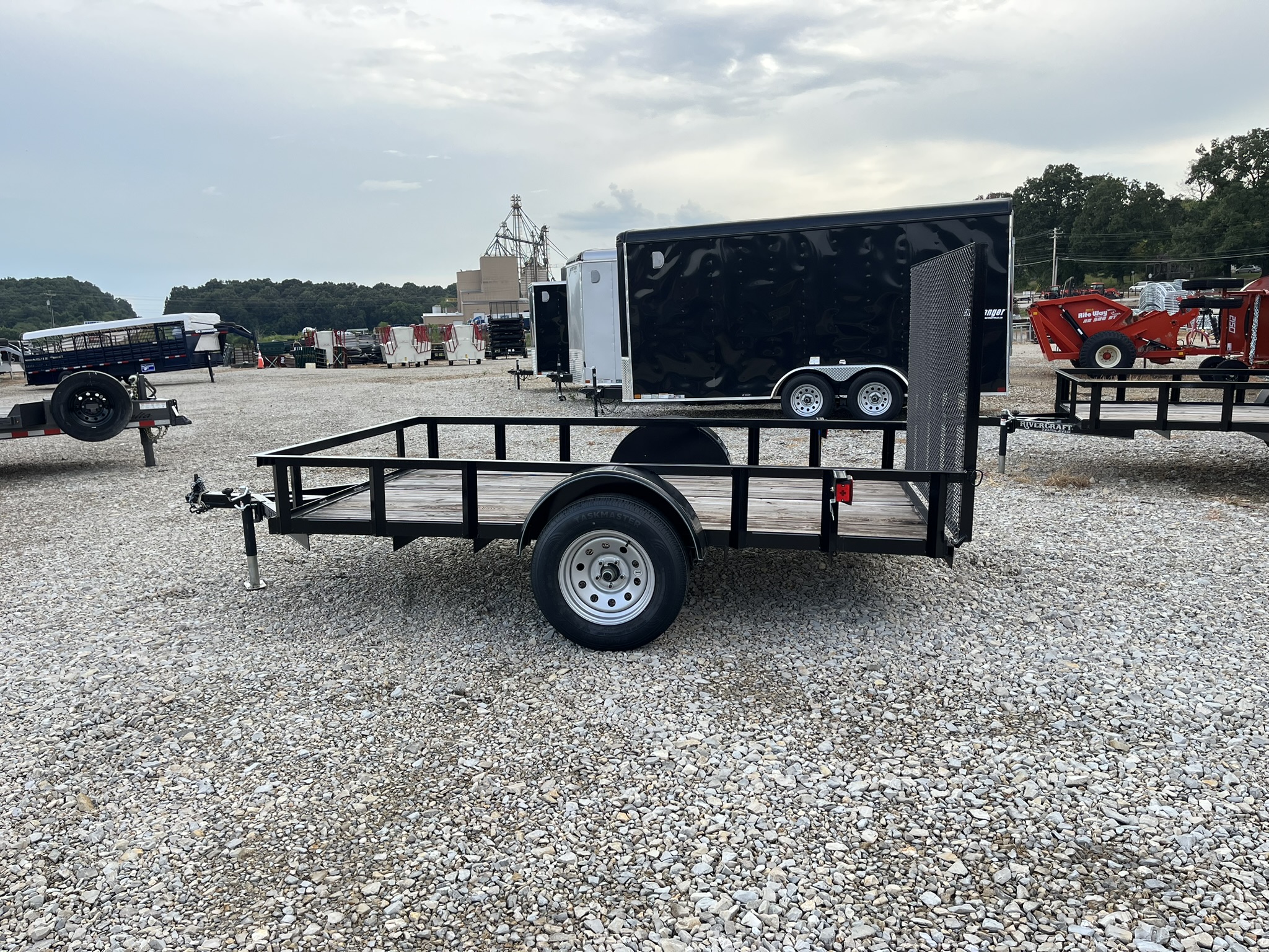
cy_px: 476
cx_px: 634
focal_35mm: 26
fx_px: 953
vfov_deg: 53.1
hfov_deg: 67.3
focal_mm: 5.1
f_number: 1.6
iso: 50
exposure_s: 1/710
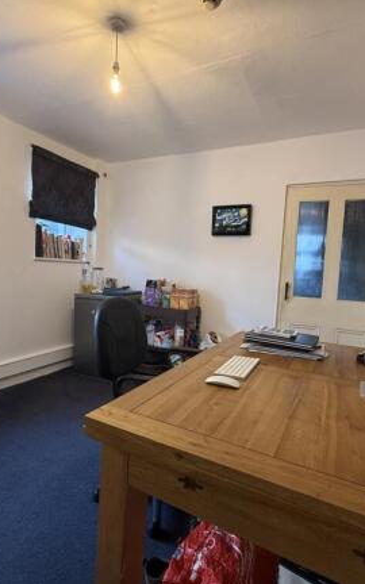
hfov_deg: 59.6
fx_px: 318
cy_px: 291
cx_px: 179
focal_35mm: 20
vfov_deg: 85.1
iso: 250
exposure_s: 1/50
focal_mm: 2.22
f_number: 2.2
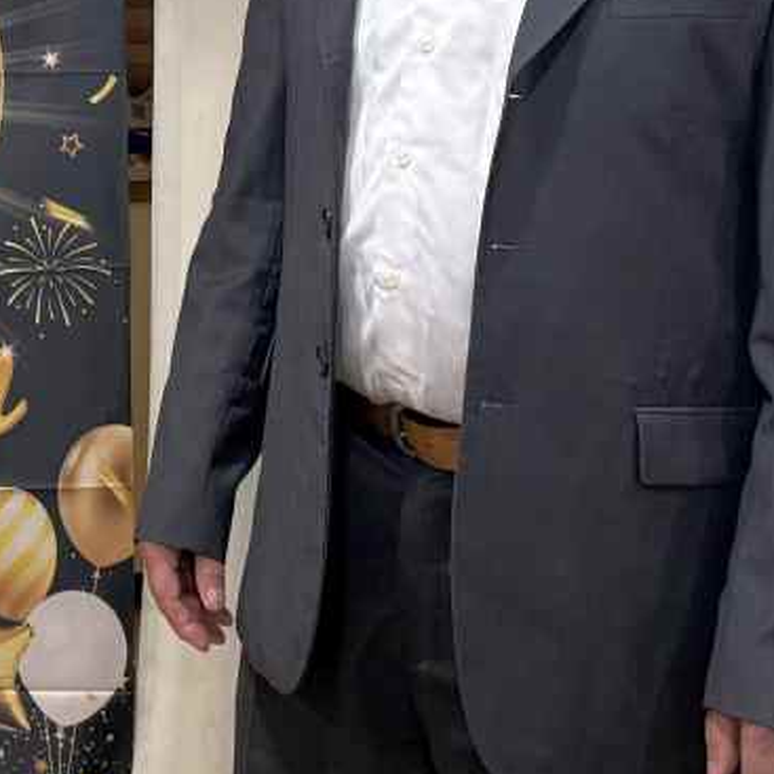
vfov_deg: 22.1
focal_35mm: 74
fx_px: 1872
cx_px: 13
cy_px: -82
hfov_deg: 22.5
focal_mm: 6.76
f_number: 1.78
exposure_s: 1/59
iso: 320
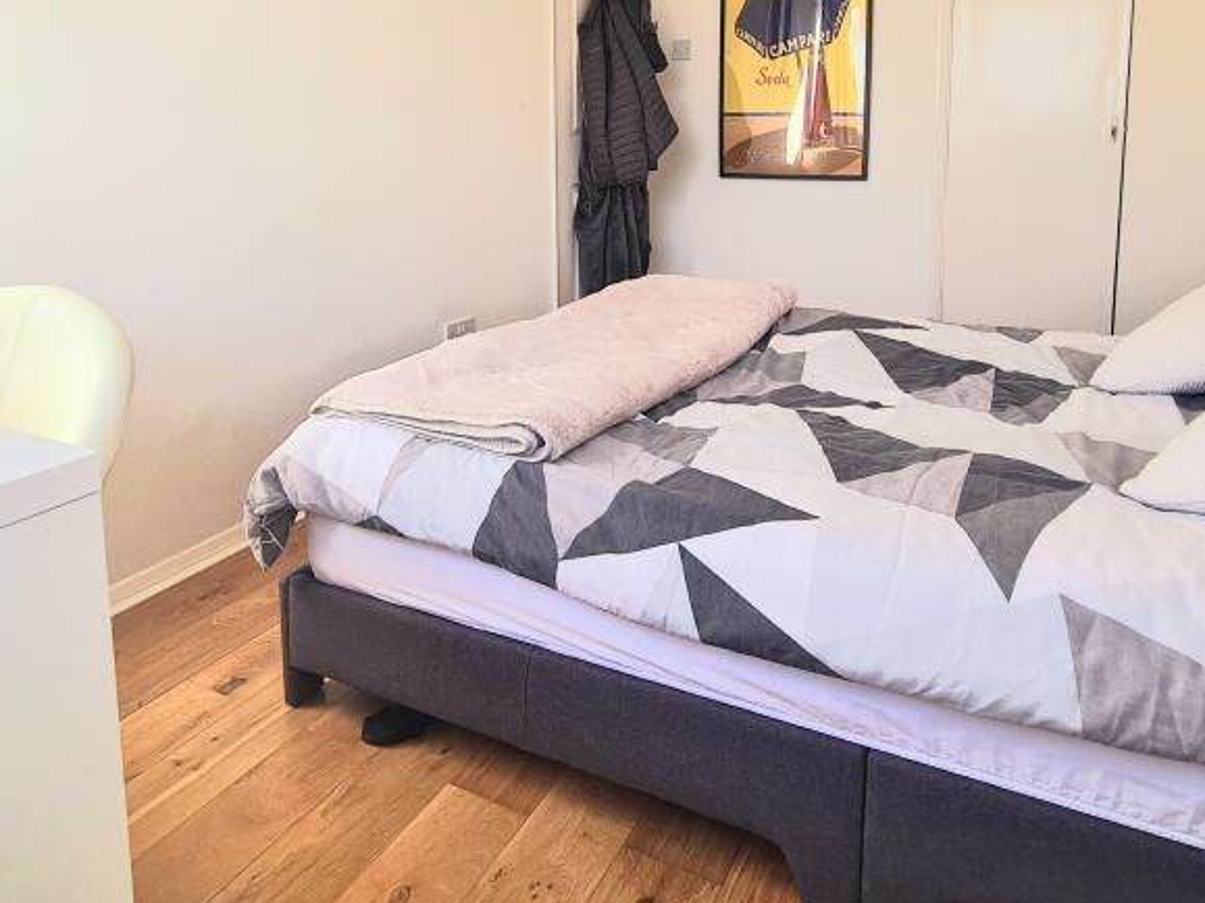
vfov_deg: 56.5
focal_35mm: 23
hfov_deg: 73.9
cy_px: 248
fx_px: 800
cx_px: 616
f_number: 2.2
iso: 64
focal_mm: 2.22
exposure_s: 1/417
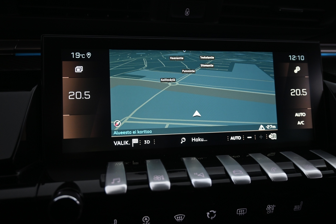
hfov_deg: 61.9
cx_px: 168
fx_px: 280
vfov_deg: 43.6
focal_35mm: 30
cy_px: 112
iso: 800
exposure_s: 1/30
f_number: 3.8
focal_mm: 20
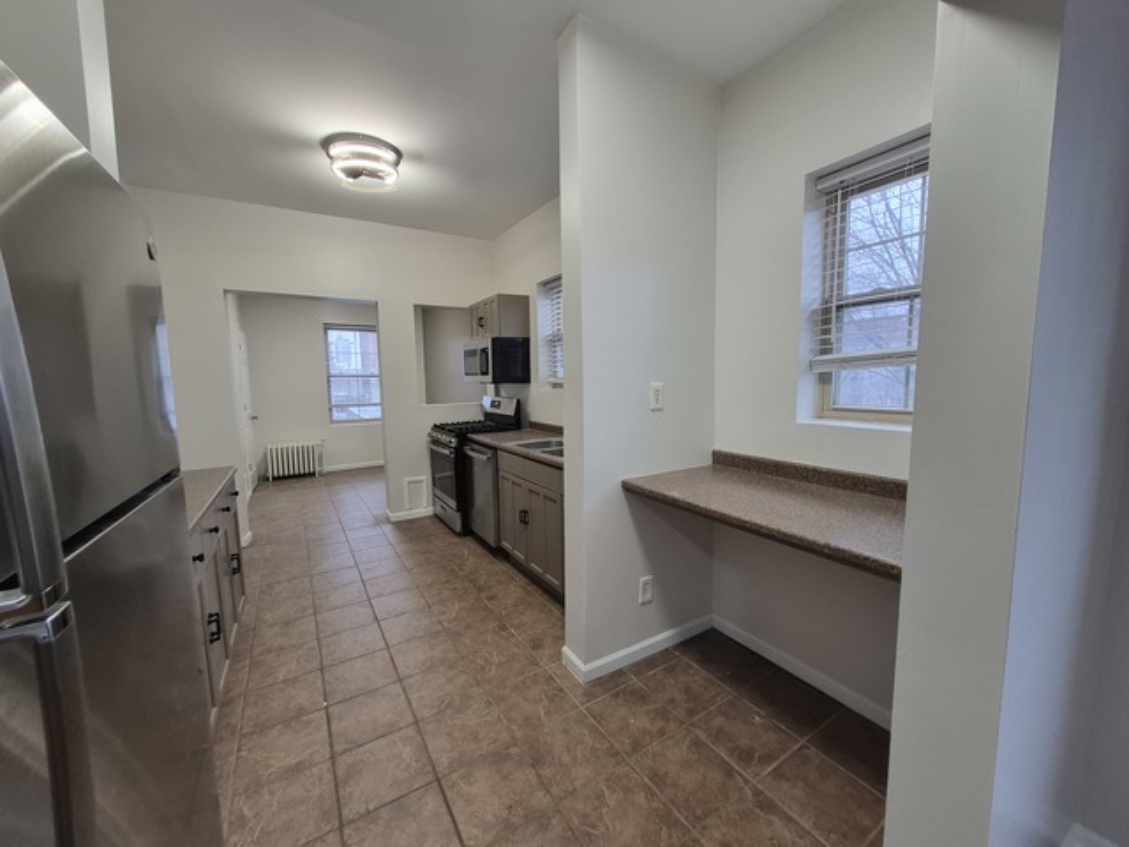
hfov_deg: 106.2
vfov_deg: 89.9
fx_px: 424
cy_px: 424
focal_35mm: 13
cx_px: 564
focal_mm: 1.74
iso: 100
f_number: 2.2
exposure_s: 1/60
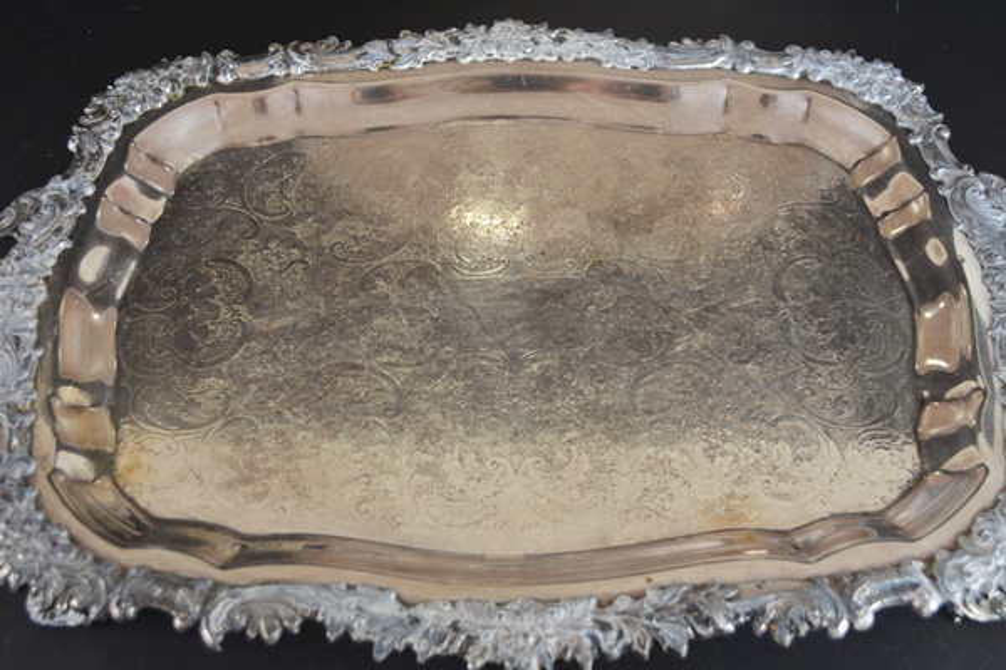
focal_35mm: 44
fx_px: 1215
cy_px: 335
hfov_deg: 45.0
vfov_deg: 30.8
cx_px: 503
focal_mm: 29
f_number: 4.5
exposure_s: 1/80
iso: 400
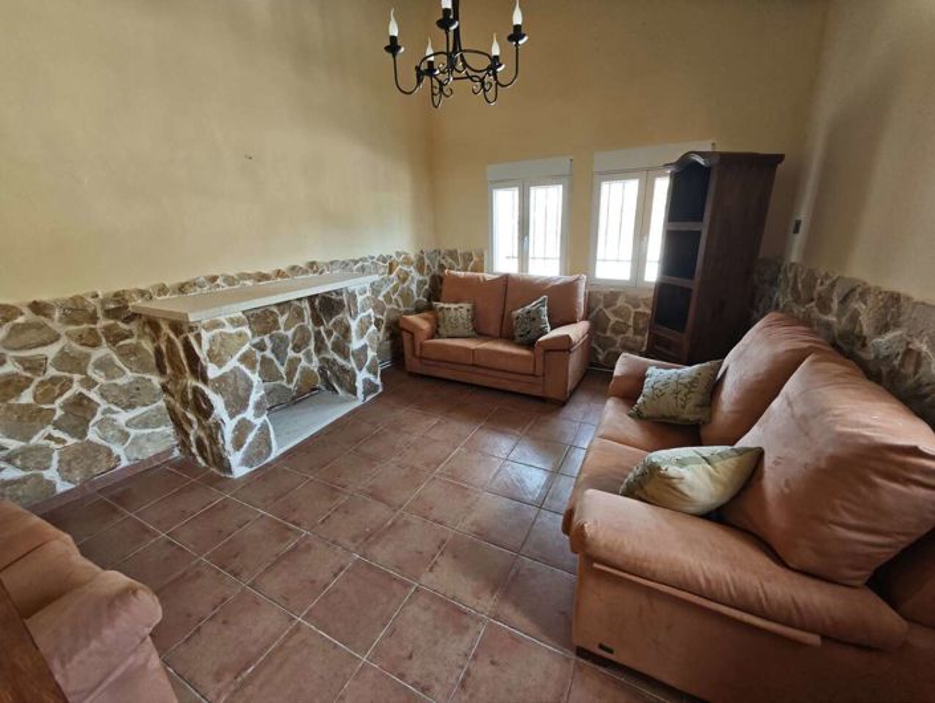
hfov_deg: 102.0
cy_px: 352
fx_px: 378
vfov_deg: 85.8
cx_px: 468
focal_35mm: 14
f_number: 2.2
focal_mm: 2.16
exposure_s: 1/46.5
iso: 250
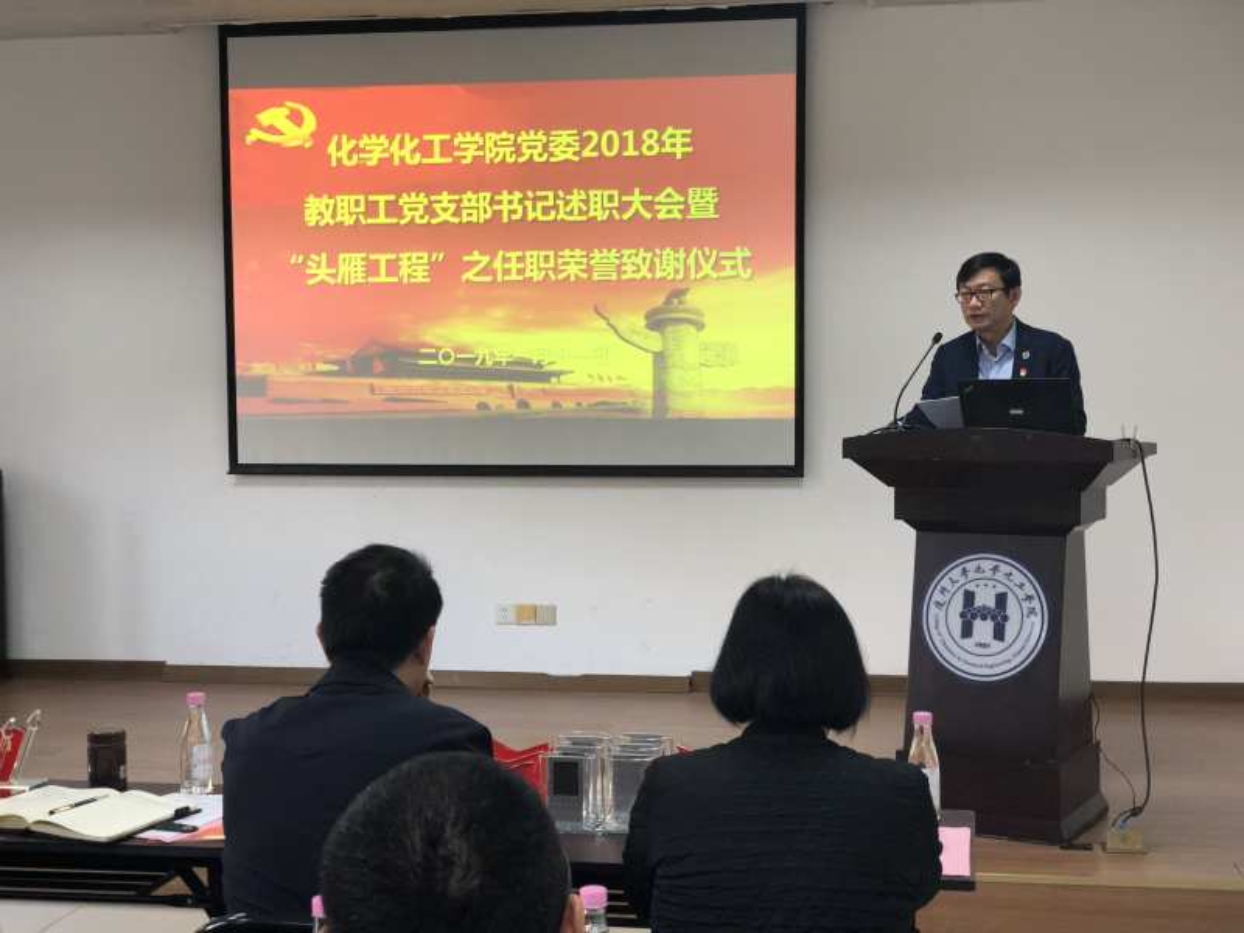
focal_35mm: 52
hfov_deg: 36.8
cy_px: 466
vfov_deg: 28.0
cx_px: 622
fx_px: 1869
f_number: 2.4
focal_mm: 6
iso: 100
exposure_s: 1/50
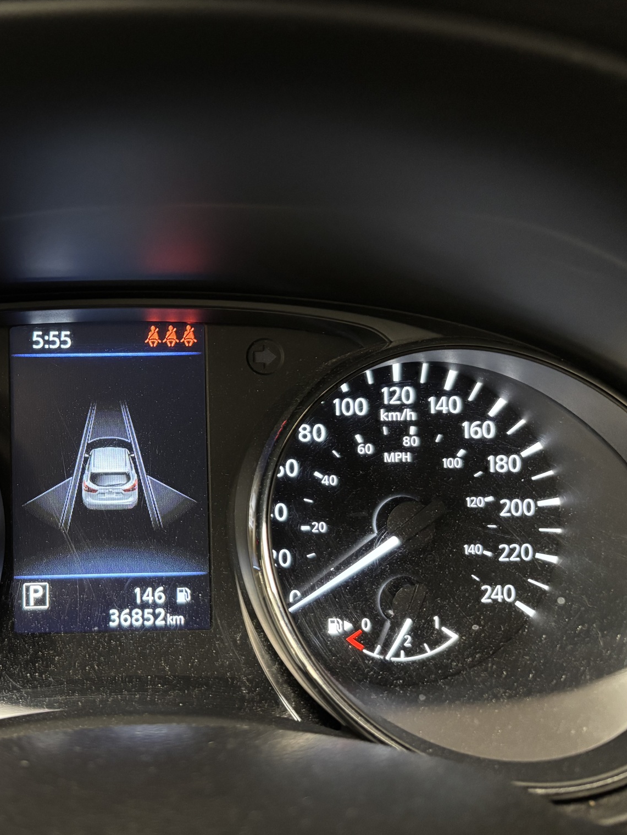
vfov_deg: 52.6
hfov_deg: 39.1
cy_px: 417
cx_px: 124
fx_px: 845
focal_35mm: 35
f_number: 1.6
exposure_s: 1/28
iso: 640
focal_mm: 5.96
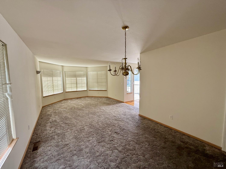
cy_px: 84
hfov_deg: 102.1
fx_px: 91
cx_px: 113
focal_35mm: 14
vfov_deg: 85.7
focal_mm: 2.22
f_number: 2.2
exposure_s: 1/99
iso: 100
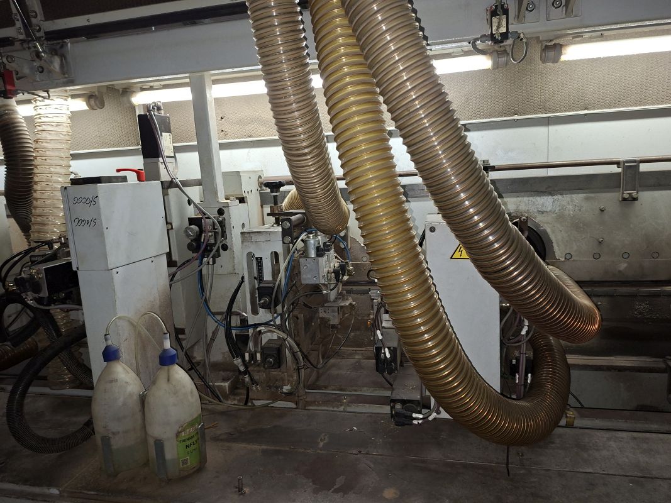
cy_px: 252
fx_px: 446
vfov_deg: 58.9
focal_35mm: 23
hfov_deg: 73.9
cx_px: 336
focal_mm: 5.54
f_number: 1.8
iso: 320
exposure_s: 1/100
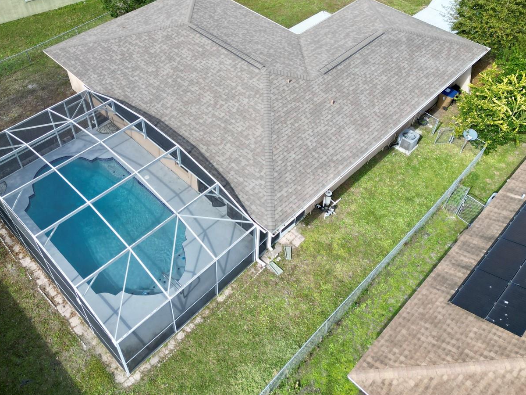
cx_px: 240
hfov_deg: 56.7
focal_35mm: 32
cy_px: 149
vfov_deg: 43.8
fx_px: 486
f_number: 1.7
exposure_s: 1/1250
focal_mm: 6.72
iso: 110
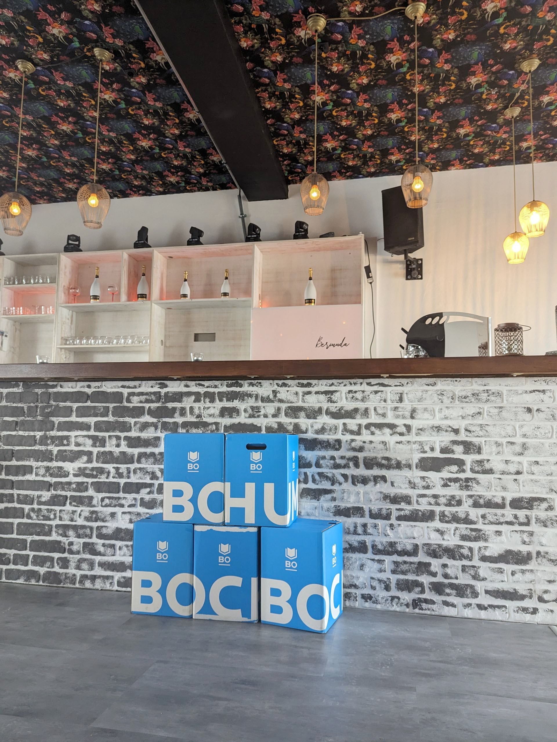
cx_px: 278
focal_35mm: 24
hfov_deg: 56.8
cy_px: 371
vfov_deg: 71.6
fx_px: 515
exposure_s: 1/100
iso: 234
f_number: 1.9
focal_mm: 6.8
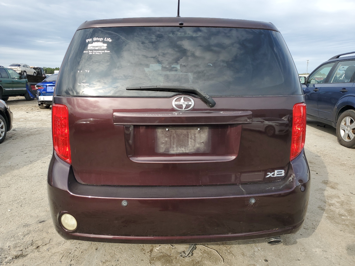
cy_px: 133
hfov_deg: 67.3
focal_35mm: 26
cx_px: 178
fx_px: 267
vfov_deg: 53.1
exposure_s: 1/1429
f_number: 1.5
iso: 50
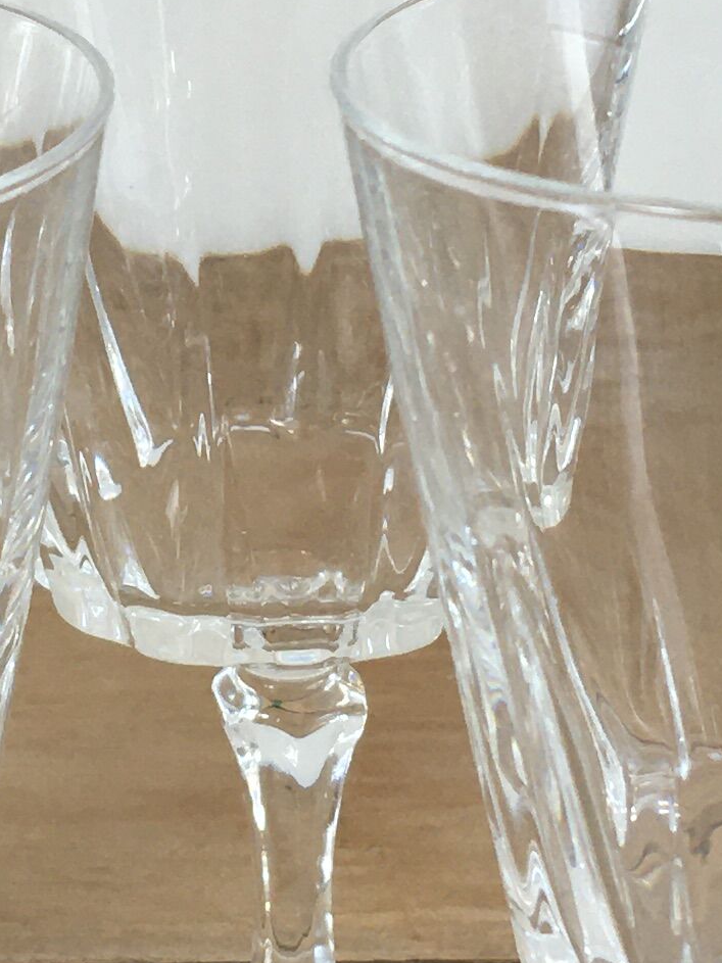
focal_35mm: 124
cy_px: 346
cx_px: 122
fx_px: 3449
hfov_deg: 11.9
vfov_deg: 15.9
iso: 40
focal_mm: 4.15
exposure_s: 1/100
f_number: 2.2
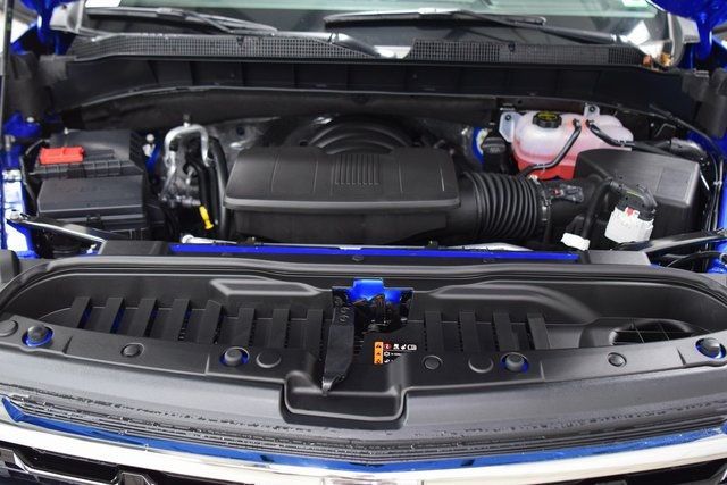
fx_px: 727
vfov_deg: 36.9
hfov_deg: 53.1
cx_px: 364
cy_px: 242
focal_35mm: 36
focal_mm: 24
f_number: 2.8
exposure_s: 1/60
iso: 1600
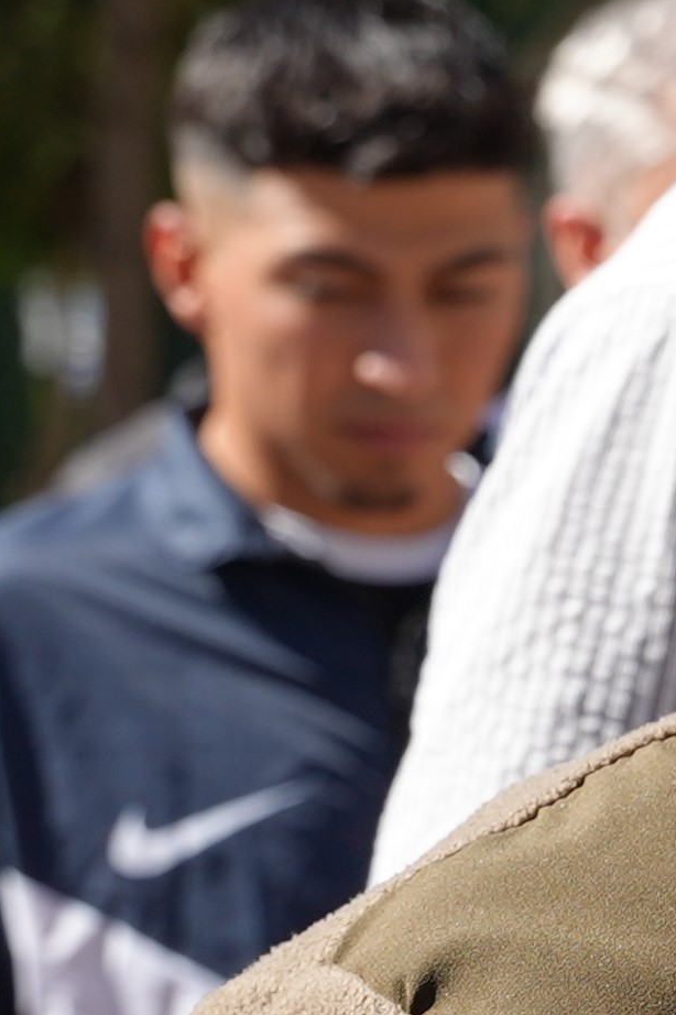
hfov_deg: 5.6
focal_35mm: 235
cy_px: 822
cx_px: 1802
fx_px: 6624
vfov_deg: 8.7
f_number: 4.5
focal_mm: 31.7
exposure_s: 1/640
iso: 100
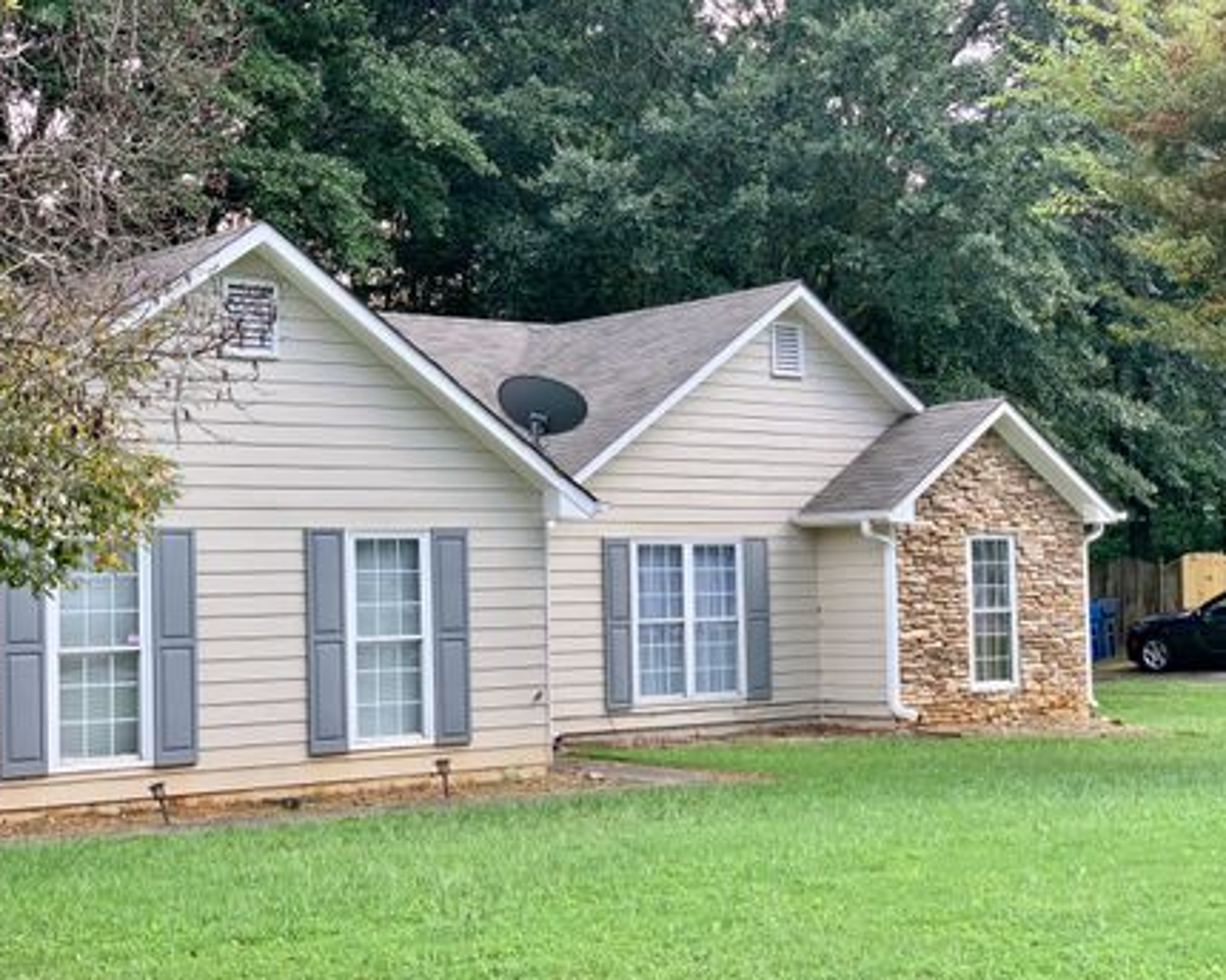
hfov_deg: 31.9
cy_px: 531
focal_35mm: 59
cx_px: 579
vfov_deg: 25.8
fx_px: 2141
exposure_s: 1/224
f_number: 2.4
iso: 16
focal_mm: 6
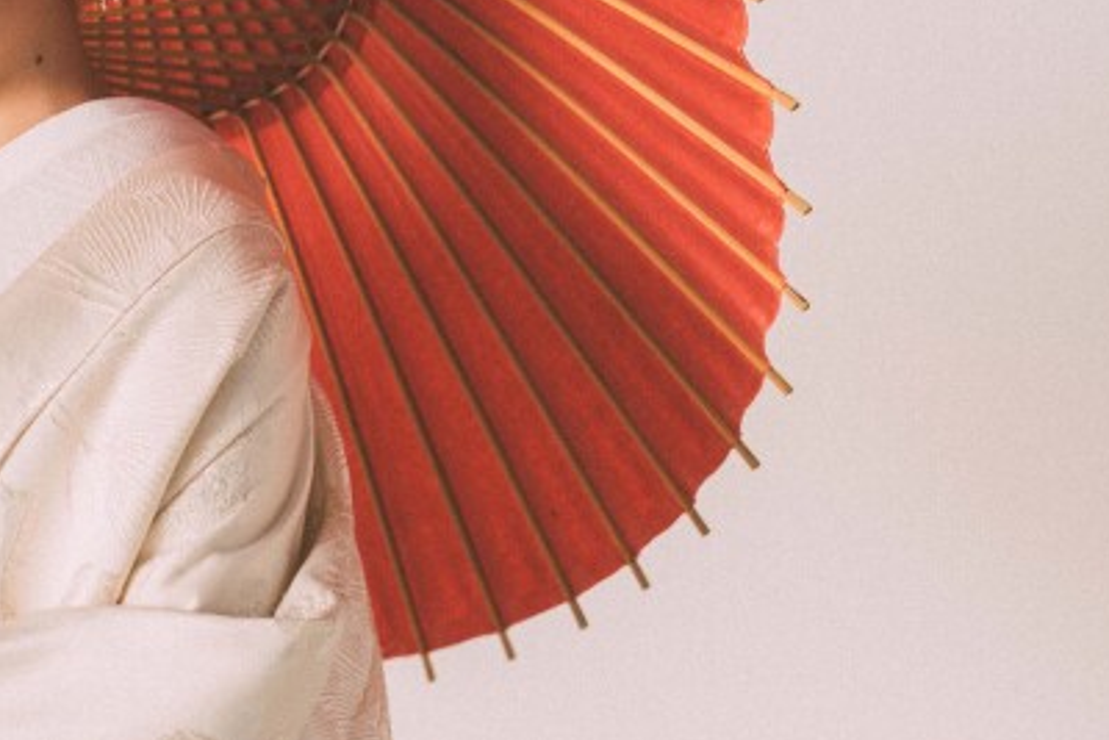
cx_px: 172
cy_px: 279
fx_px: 3883
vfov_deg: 10.9
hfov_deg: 16.1
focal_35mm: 126
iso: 500
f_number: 3.5
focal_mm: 63
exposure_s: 1/100
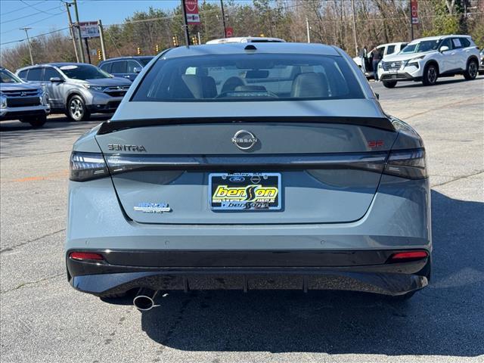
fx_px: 671
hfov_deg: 39.7
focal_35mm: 48
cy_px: 182
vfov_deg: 30.3
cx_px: 242
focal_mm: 6.76
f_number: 1.78
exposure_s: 1/2179
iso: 64
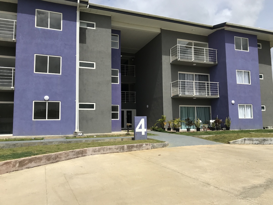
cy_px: 102
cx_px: 136
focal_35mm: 28
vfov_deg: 49.7
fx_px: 221
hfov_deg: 63.4
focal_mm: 3.99
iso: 20
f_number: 1.8
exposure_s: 1/4808
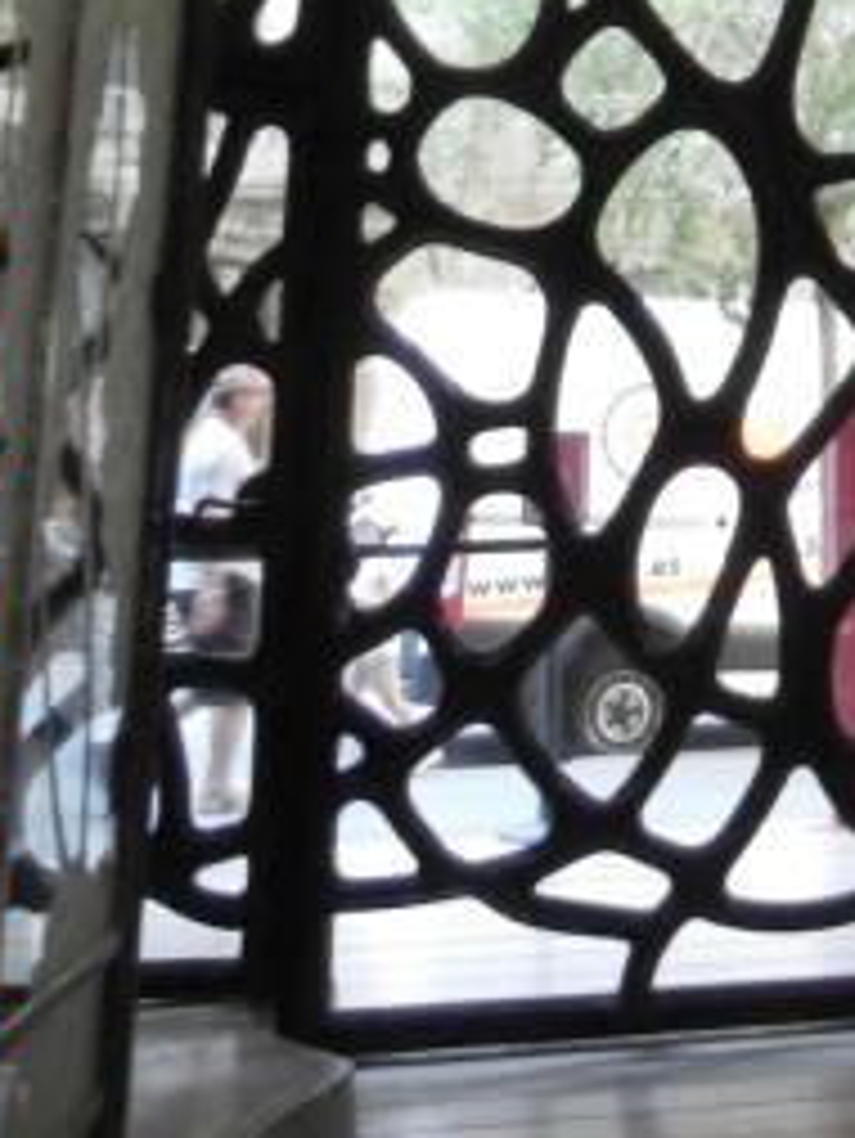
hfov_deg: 15.8
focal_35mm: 91
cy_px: -445
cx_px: 968
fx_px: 2994
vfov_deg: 19.4
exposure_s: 1/56.1
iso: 640
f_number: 3.5
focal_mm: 5.4
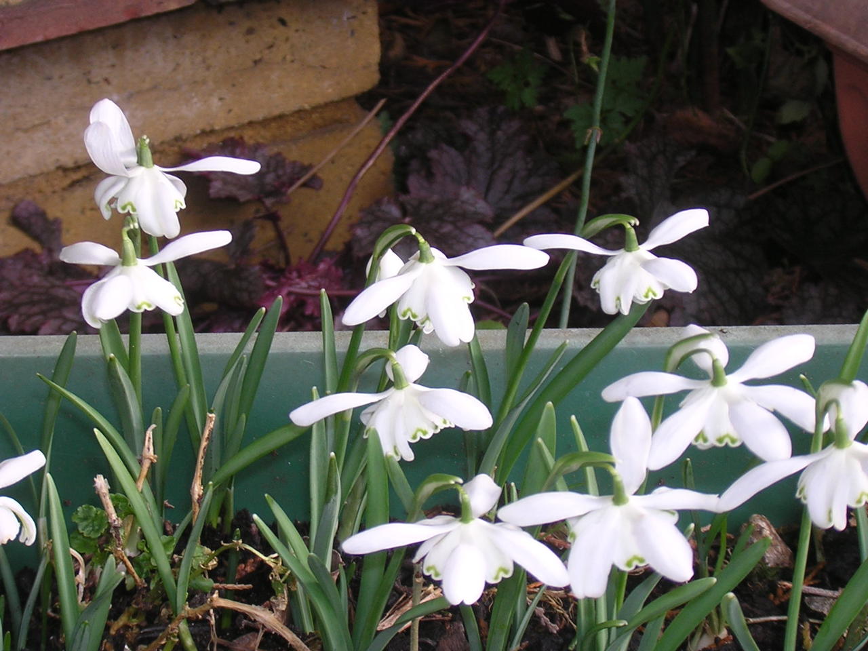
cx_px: 434
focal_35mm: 108
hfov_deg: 18.2
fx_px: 2708
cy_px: 326
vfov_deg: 13.7
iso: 100
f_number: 4.7
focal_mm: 14.1
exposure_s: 1/73
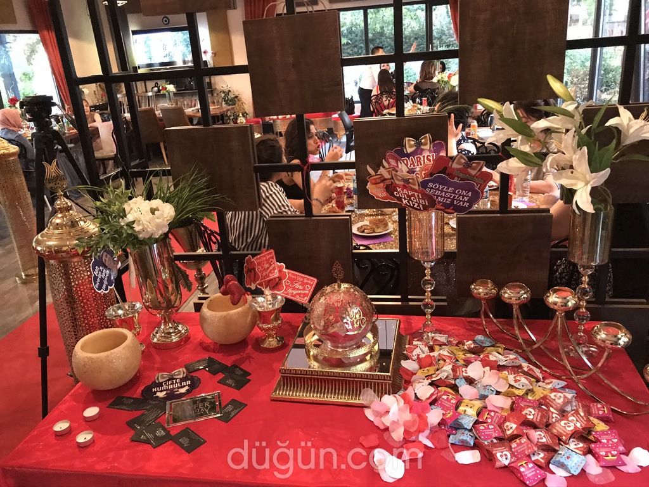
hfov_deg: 63.4
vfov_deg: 49.7
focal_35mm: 28
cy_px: 244
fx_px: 525
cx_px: 324
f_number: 1.8
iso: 100
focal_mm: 3.99
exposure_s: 1/6
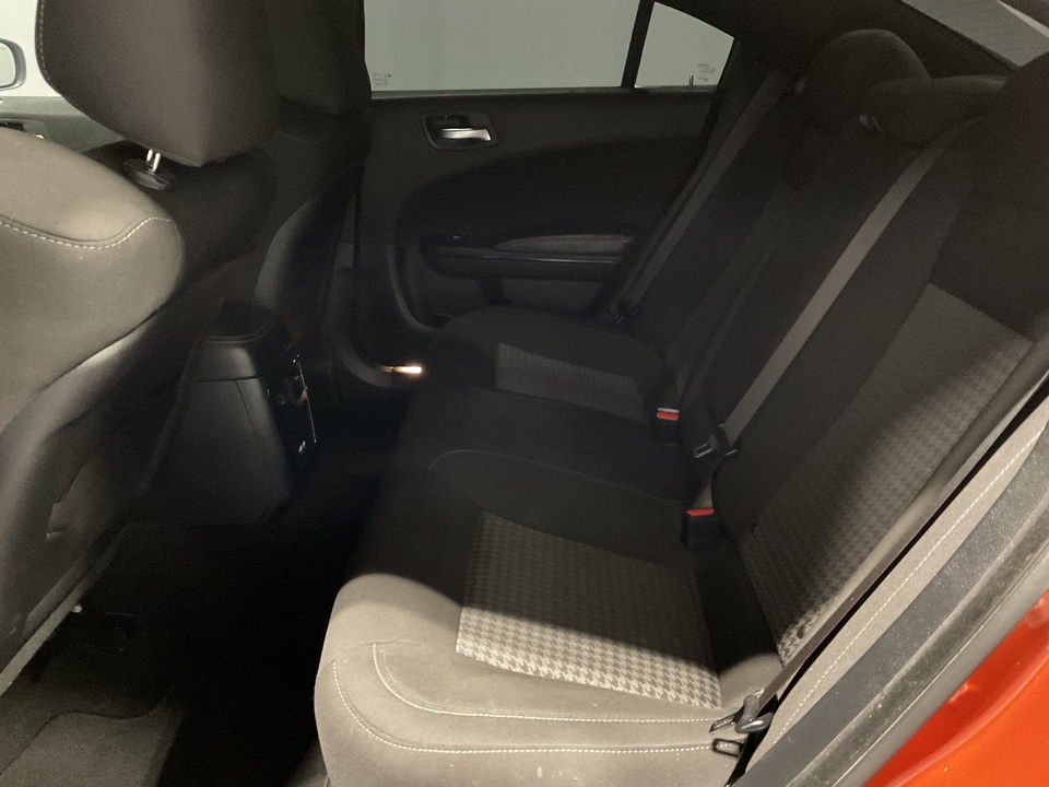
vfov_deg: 48.2
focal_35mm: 29
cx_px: 524
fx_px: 879
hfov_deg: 61.7
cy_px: 394
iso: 500
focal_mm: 3
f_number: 1.8
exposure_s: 1/20
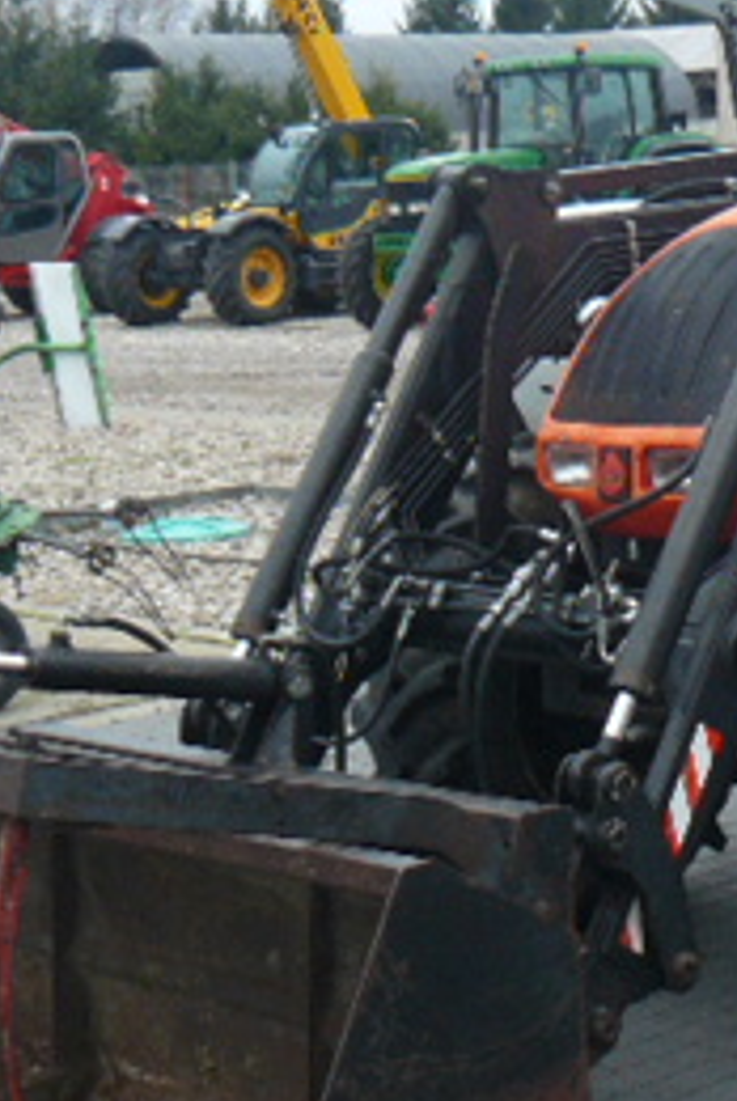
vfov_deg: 22.1
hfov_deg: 14.4
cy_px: 538
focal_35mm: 92
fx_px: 2817
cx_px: 911
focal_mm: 6
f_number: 2.8
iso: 100
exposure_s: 1/100
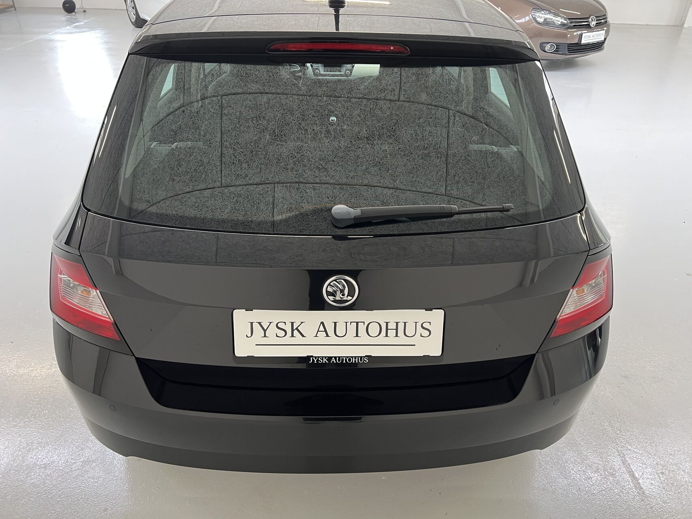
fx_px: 520
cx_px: 346
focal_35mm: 26
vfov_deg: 53.1
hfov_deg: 67.3
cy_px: 260
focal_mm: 5.7
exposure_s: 1/50
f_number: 1.5
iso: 80
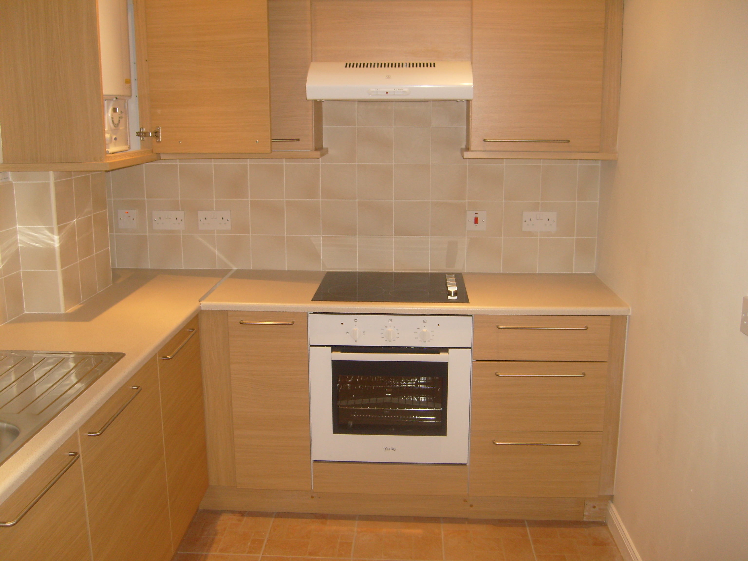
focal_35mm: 35
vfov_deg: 40.7
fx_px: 756
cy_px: 280
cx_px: 374
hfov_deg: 52.6
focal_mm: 5.8
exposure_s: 1/45
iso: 100
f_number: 2.8
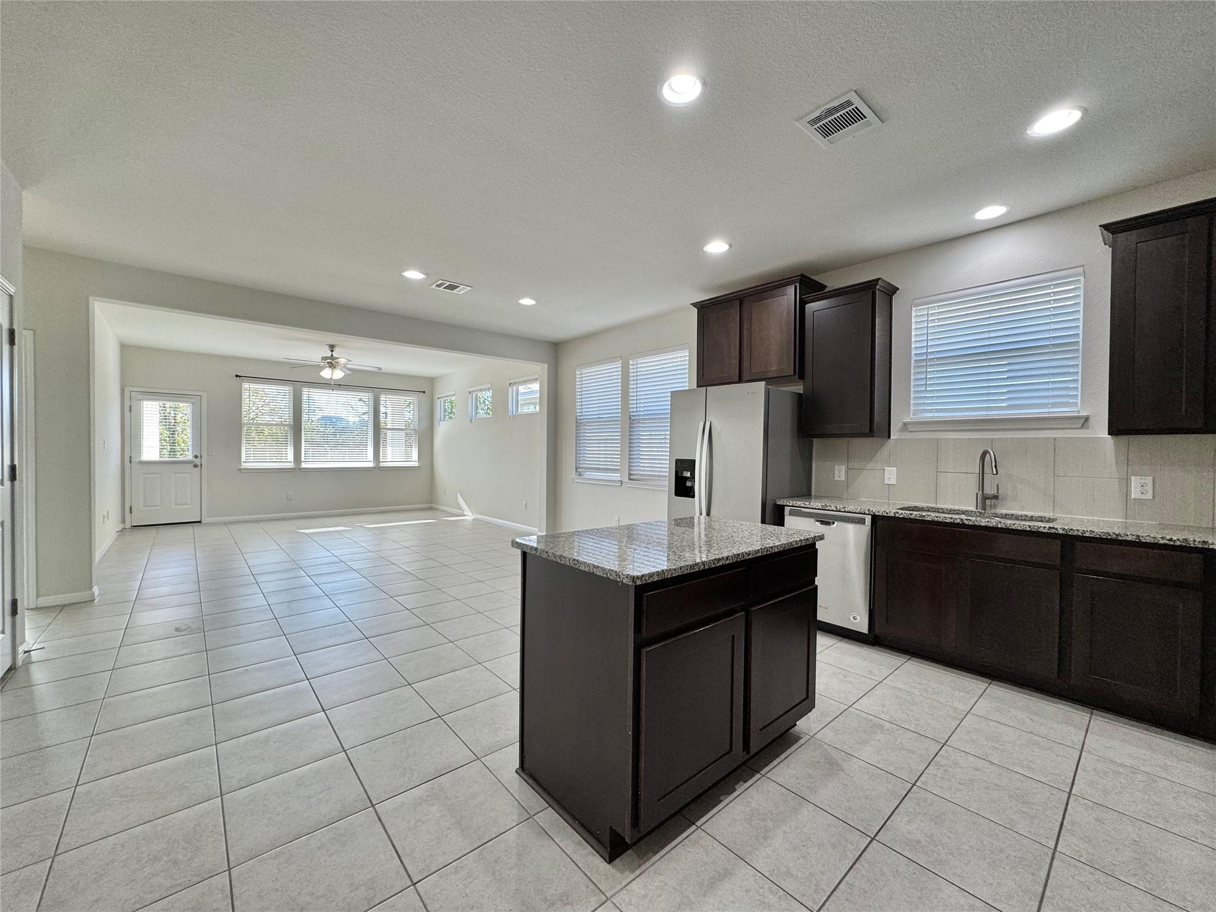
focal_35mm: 14
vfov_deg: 85.7
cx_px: 608
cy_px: 456
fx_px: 492
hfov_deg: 102.1
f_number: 2.2
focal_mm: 2.22
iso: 125
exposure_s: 1/120
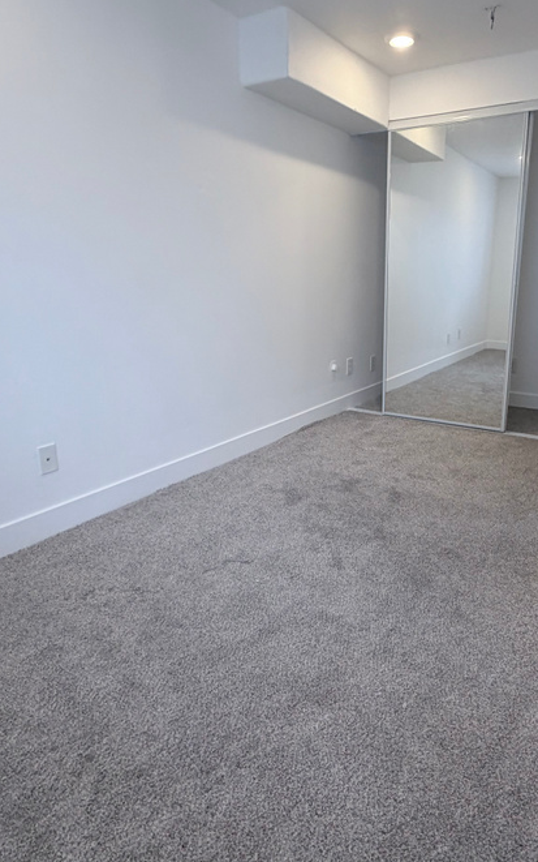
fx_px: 540
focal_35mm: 23
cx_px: 345
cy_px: 403
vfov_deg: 77.1
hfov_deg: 52.3
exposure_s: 1/120
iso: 160
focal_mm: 2.22
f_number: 2.2
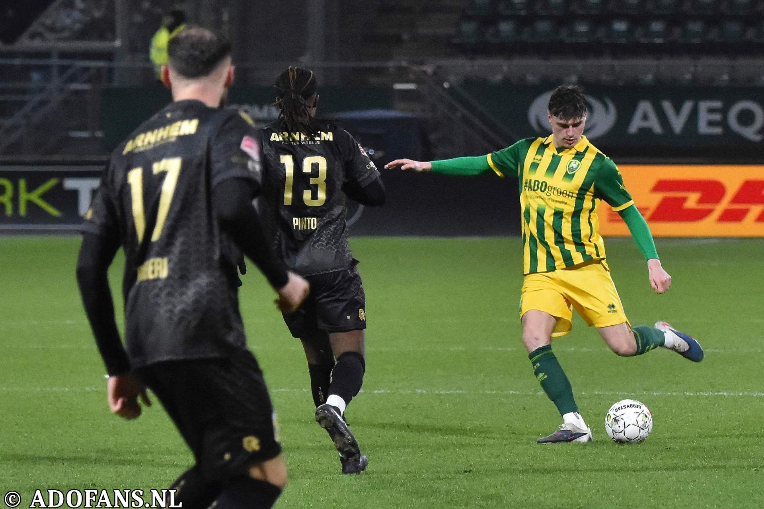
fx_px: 3692
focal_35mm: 174
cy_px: 254
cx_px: 382
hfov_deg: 11.8
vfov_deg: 7.9
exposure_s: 1/800
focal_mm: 116
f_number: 2.8
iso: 4000
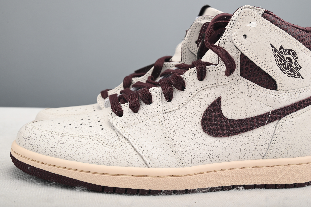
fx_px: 346
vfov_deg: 33.4
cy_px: 104
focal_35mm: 40
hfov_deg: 48.4
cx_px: 156
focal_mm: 40
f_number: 11
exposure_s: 1/200
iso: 100
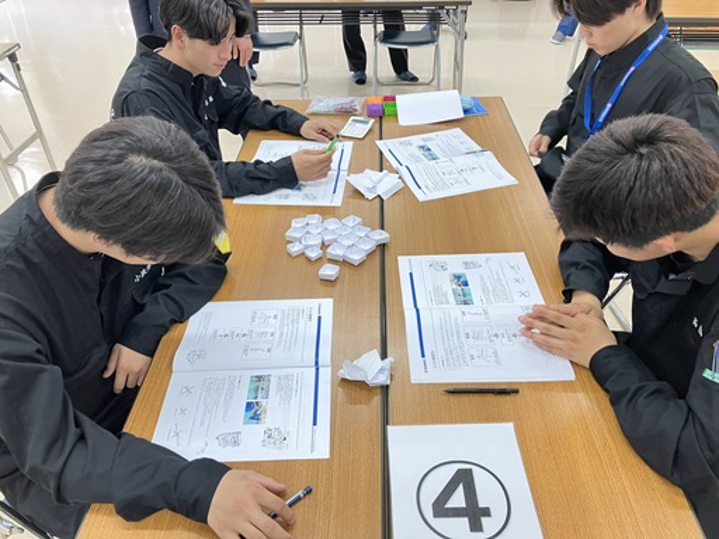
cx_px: 360
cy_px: 270
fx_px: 582
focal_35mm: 28
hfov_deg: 63.4
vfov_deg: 49.7
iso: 64
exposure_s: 1/50
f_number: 1.8
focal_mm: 3.99
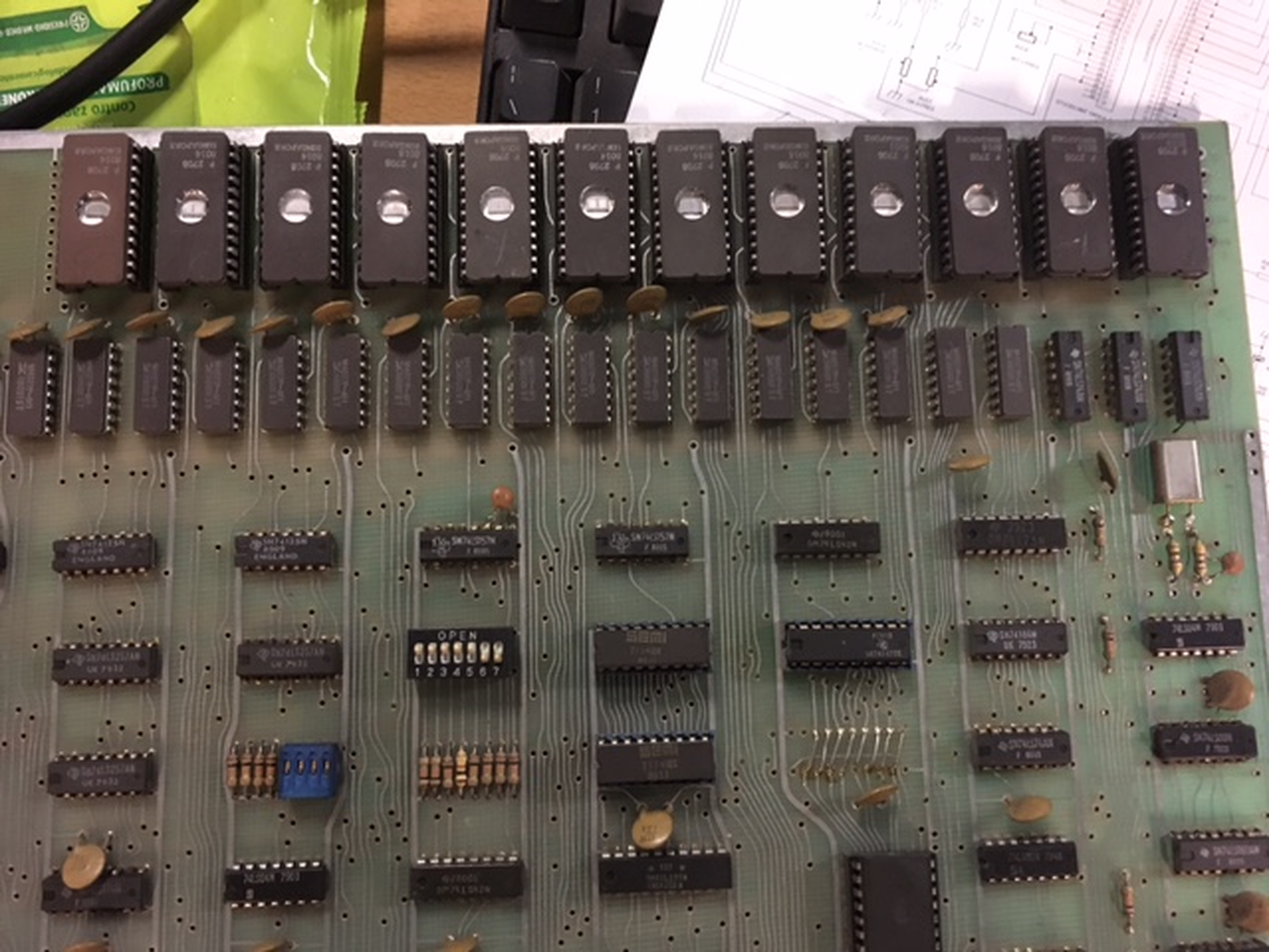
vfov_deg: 48.2
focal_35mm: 29
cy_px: 476
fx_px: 1063
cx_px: 634
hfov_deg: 61.7
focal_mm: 4.15
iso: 400
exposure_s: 1/17
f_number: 2.2
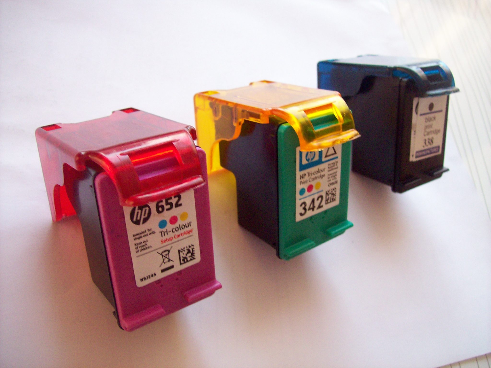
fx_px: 511
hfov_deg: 51.4
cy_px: 184
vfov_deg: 39.6
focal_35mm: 36
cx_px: 246
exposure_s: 1/13.3
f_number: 2.7
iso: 160
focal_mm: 6
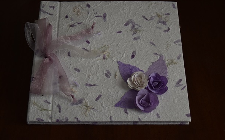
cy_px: 65
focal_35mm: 62
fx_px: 380
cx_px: 112
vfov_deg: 21.0
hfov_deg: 33.0
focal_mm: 40
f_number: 4.8
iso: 640
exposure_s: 1/60
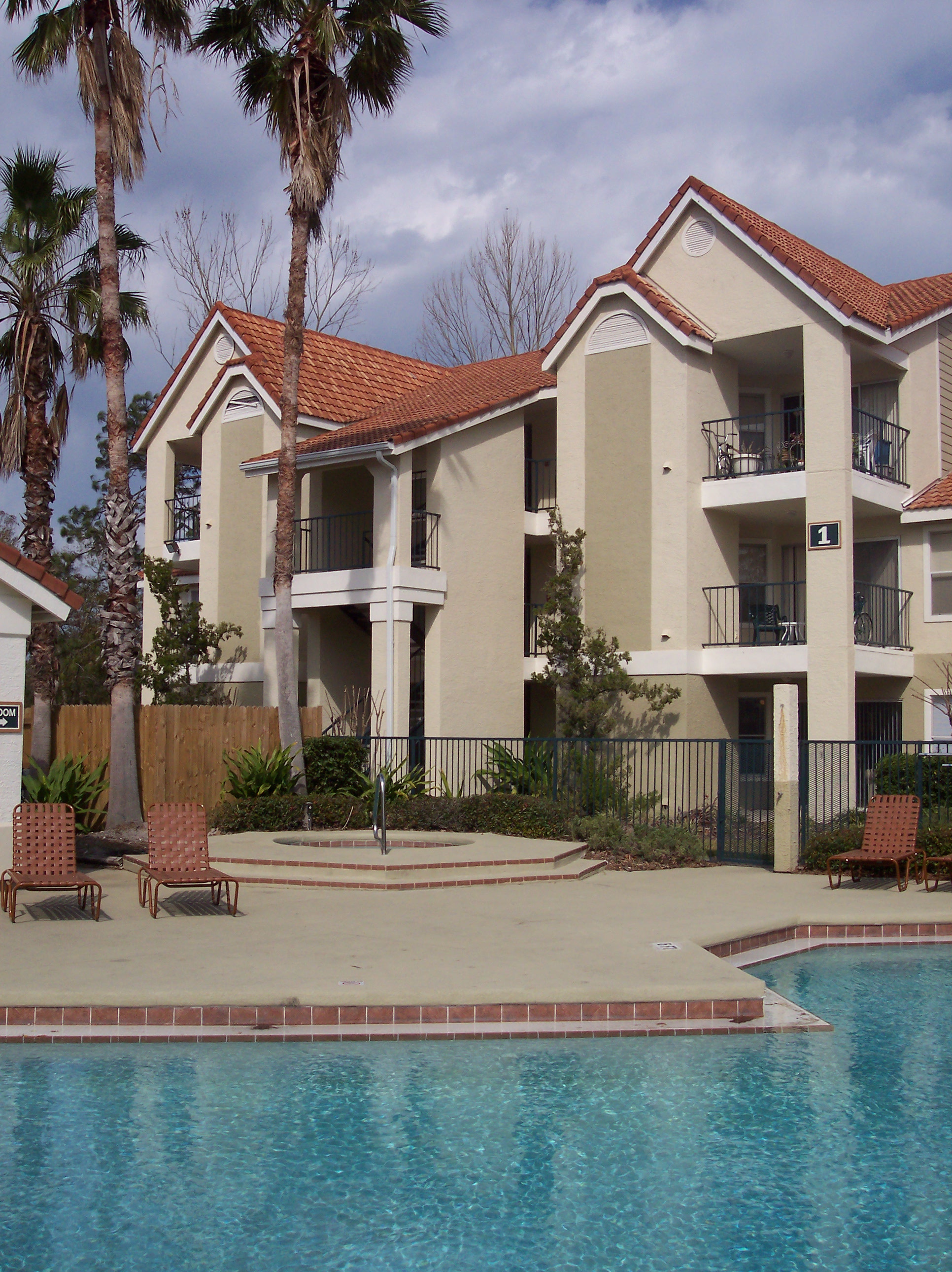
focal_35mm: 38
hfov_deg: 37.7
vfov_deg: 49.0
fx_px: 1395
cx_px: 476
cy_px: 636
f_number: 4.8
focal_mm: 8
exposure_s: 1/1000
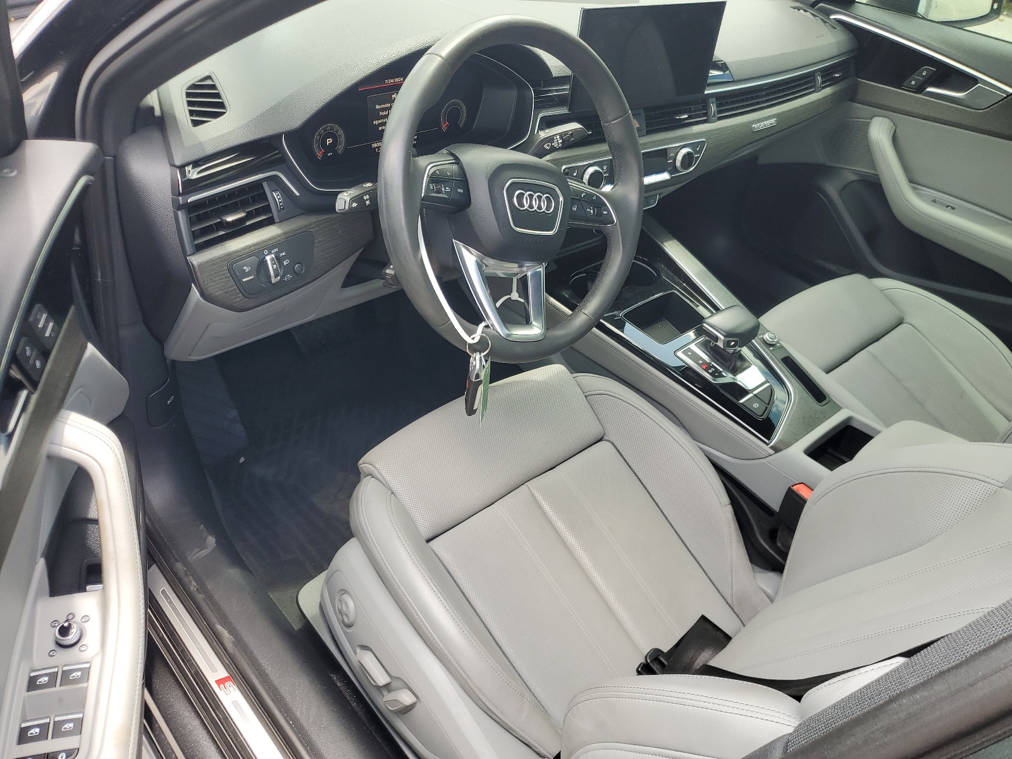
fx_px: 760
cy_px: 380
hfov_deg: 67.3
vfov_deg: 53.1
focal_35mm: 26
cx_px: 506
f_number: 1.5
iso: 50
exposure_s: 1/145
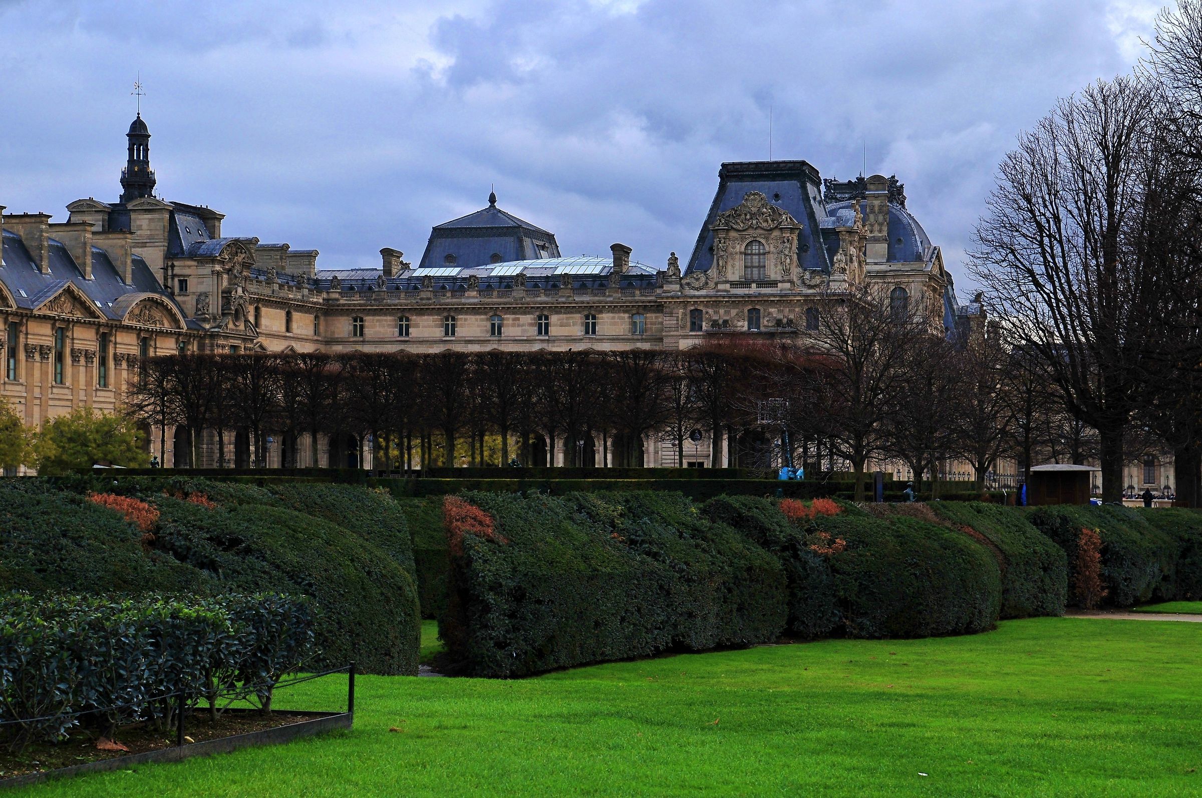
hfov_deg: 28.1
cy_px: 399
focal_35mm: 72
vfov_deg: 18.9
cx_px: 601
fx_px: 2401
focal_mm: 48
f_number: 5.6
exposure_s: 1/500
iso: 200
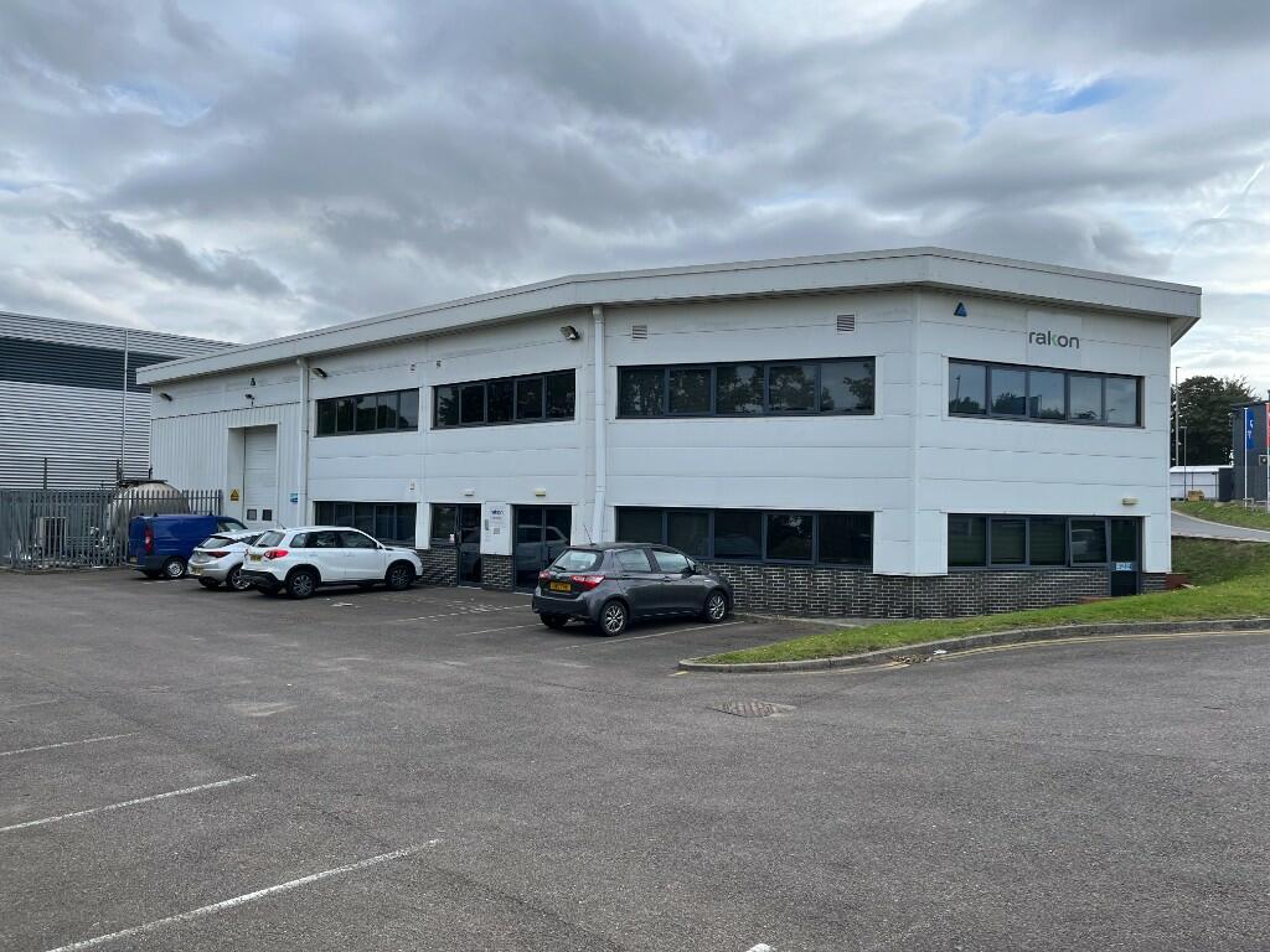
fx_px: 954
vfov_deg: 53.1
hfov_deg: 67.3
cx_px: 635
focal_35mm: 26
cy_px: 476
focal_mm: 5.1
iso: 50
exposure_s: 1/2222
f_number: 1.6
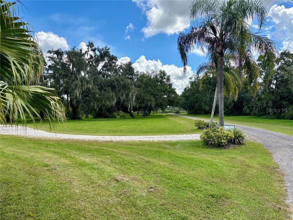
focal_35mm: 26
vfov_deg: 53.1
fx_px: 220
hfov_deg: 67.3
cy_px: 110
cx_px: 146
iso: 50
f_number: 1.6
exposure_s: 1/1667
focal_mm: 5.96
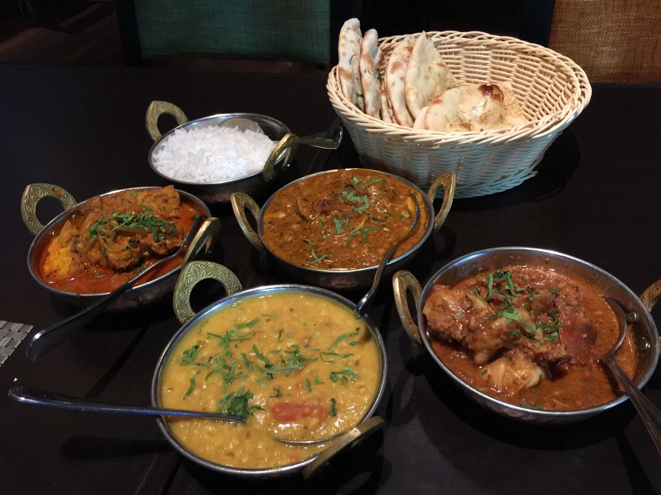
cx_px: 330
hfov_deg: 61.7
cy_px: 248
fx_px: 554
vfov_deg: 48.2
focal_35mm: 29
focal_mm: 4.15
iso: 125
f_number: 2.2
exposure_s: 1/8
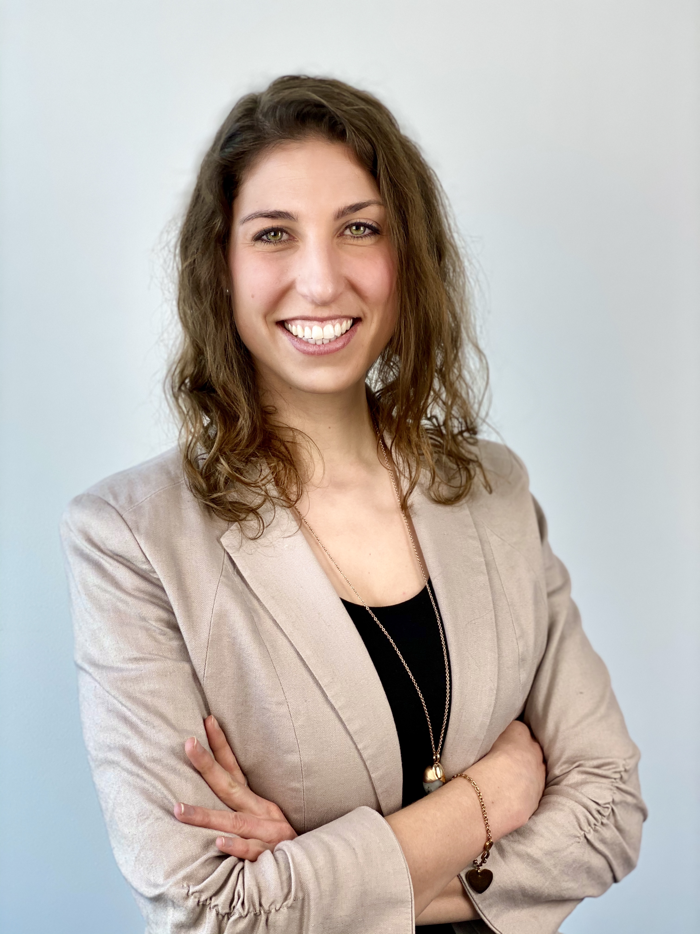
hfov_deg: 28.0
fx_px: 1402
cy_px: 467
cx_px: 350
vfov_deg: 36.8
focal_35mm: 52
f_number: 2
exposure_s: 1/100
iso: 40
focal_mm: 6
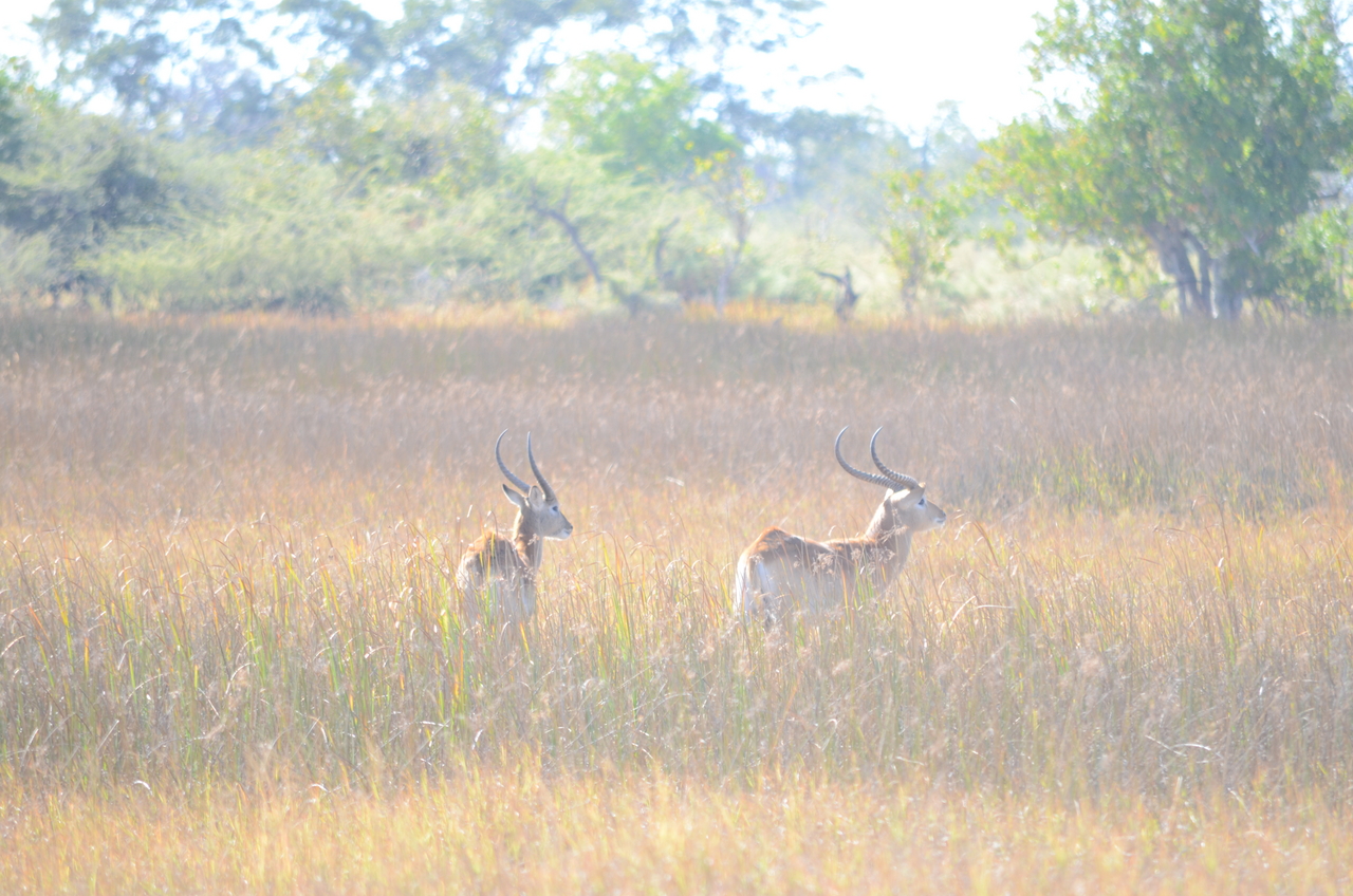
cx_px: 676
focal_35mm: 450
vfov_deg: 3.0
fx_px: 16879
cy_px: 448
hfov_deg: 4.6
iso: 400
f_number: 5.6
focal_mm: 300
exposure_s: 1/320
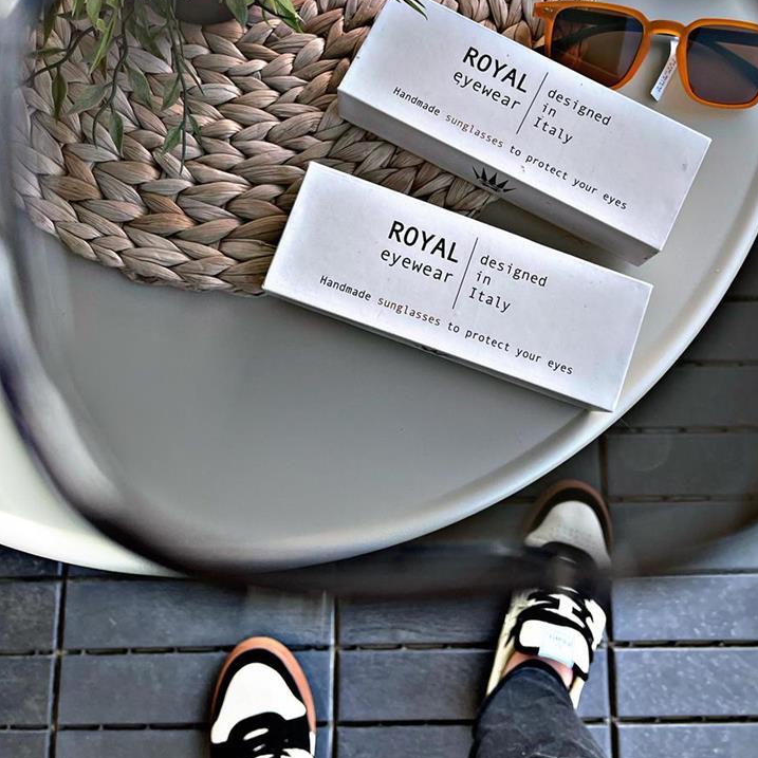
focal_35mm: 41
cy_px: 172
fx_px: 1016
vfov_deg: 39.6
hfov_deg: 40.7
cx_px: 456
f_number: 1.6
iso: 50
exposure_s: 1/121
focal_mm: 5.1
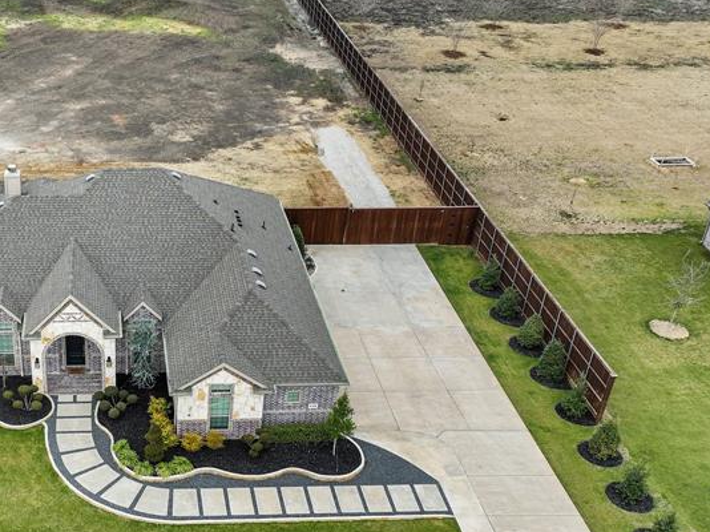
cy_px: 354
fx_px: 943
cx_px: 126
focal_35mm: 46
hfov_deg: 39.4
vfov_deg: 31.3
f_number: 2.8
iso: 100
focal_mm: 12.29
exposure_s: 1/400
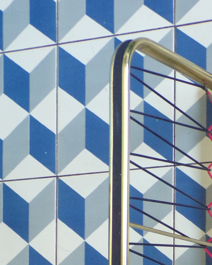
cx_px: 210
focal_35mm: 107
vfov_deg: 17.4
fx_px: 839
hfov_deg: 14.2
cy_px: 290
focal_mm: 8.7
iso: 400
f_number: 3.5
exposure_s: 1/15
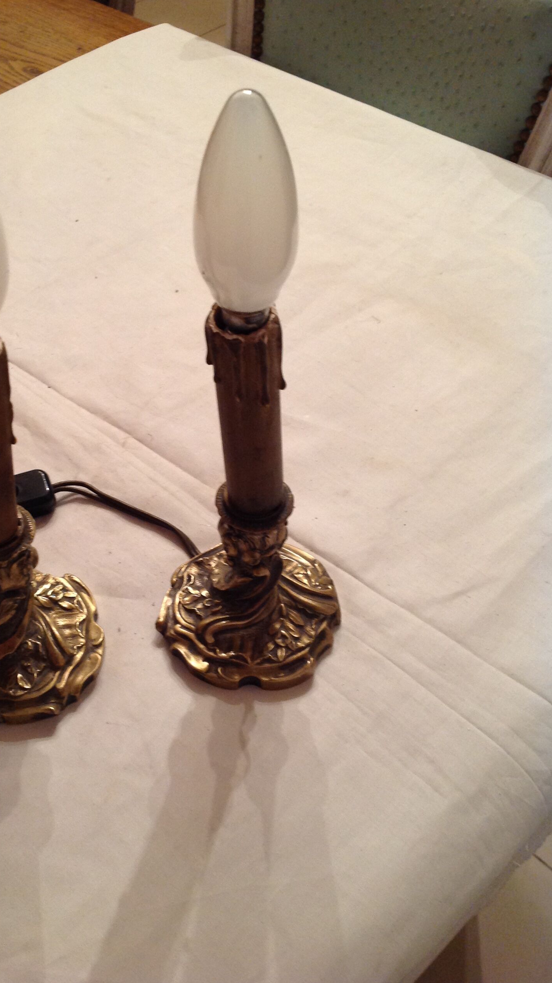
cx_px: 184
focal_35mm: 39
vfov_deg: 51.6
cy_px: 493
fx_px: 1015
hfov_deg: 30.2
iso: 125
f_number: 2.4
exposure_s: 1/15
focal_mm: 4.28
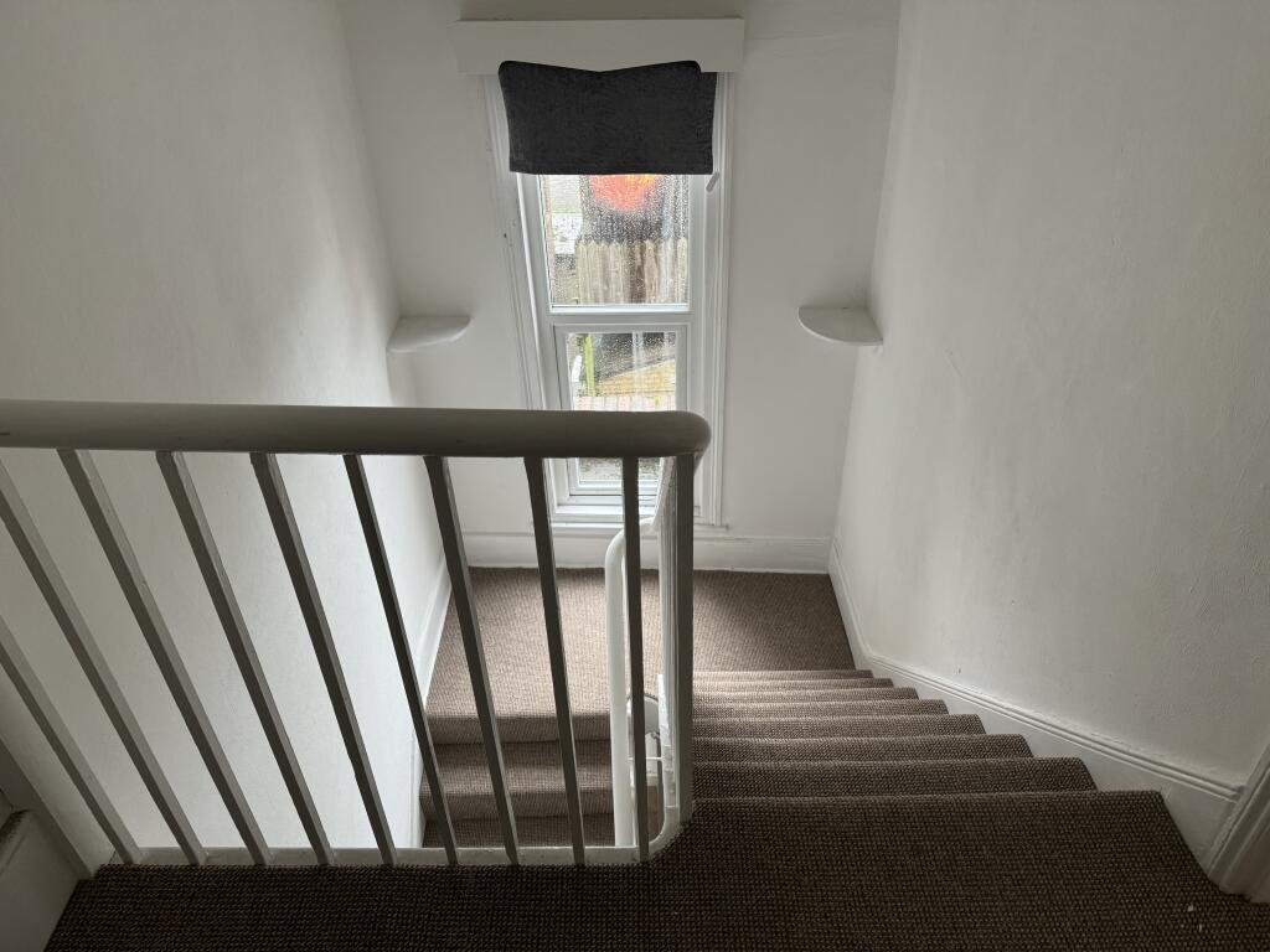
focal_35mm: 24
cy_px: 476
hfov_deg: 71.6
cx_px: 635
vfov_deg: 56.8
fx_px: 881
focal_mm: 6.76
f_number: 1.78
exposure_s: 1/120
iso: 200
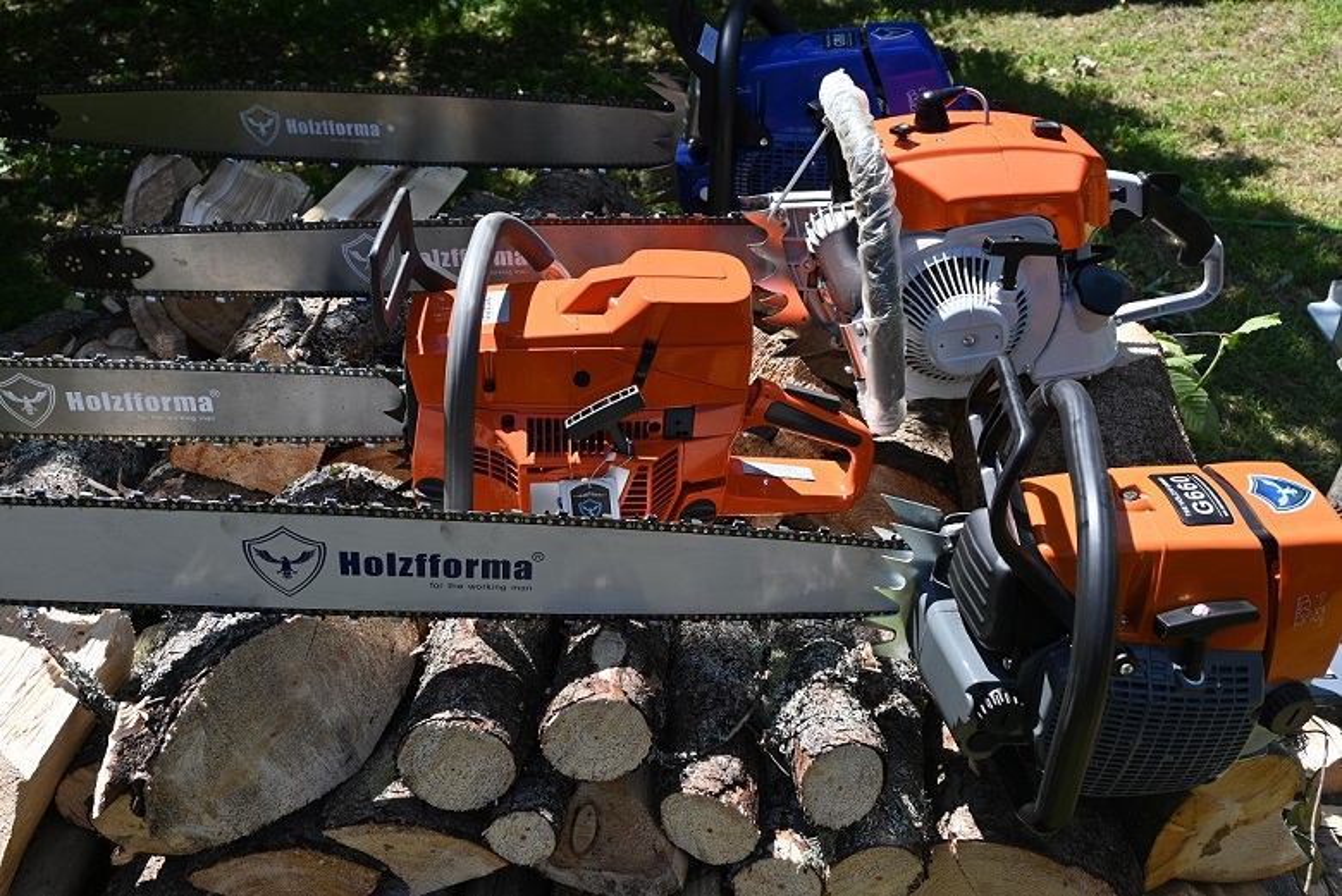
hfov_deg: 60.7
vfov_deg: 42.7
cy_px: 448
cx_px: 671
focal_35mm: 31
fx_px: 1147
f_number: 6.3
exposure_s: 1/250
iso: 100
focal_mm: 20.5
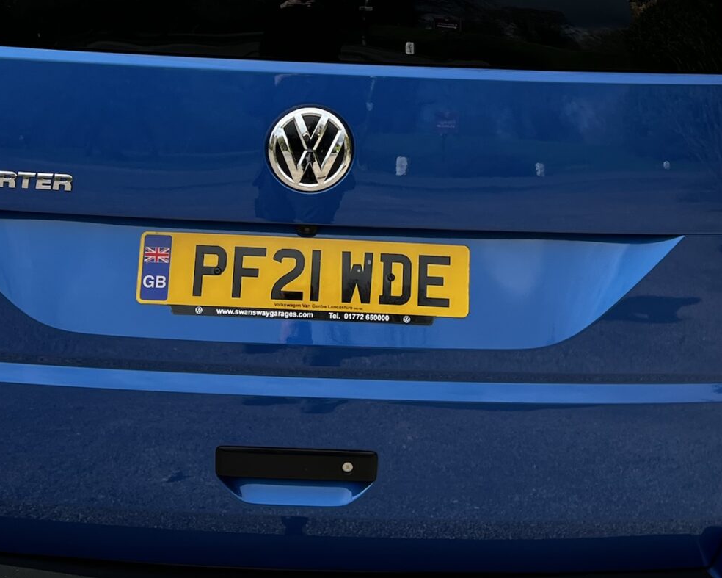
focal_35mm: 66
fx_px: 1410
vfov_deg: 22.6
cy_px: 58
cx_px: 348
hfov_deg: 28.7
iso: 50
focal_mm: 5.7
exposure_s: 1/1252
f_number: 1.5
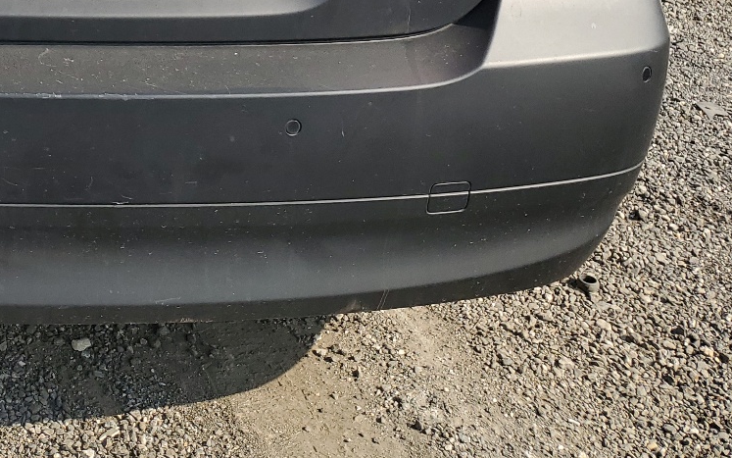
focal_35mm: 59
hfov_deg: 32.6
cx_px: 59
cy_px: -96
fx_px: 1177
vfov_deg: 20.5
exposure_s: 1/1667
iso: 50
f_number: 1.5
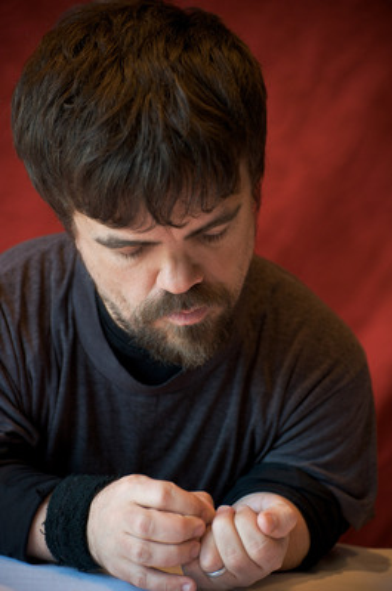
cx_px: 196
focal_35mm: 122
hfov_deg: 11.2
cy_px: 296
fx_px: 2001
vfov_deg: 16.8
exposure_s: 1/60
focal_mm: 122
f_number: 4.8
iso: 1000
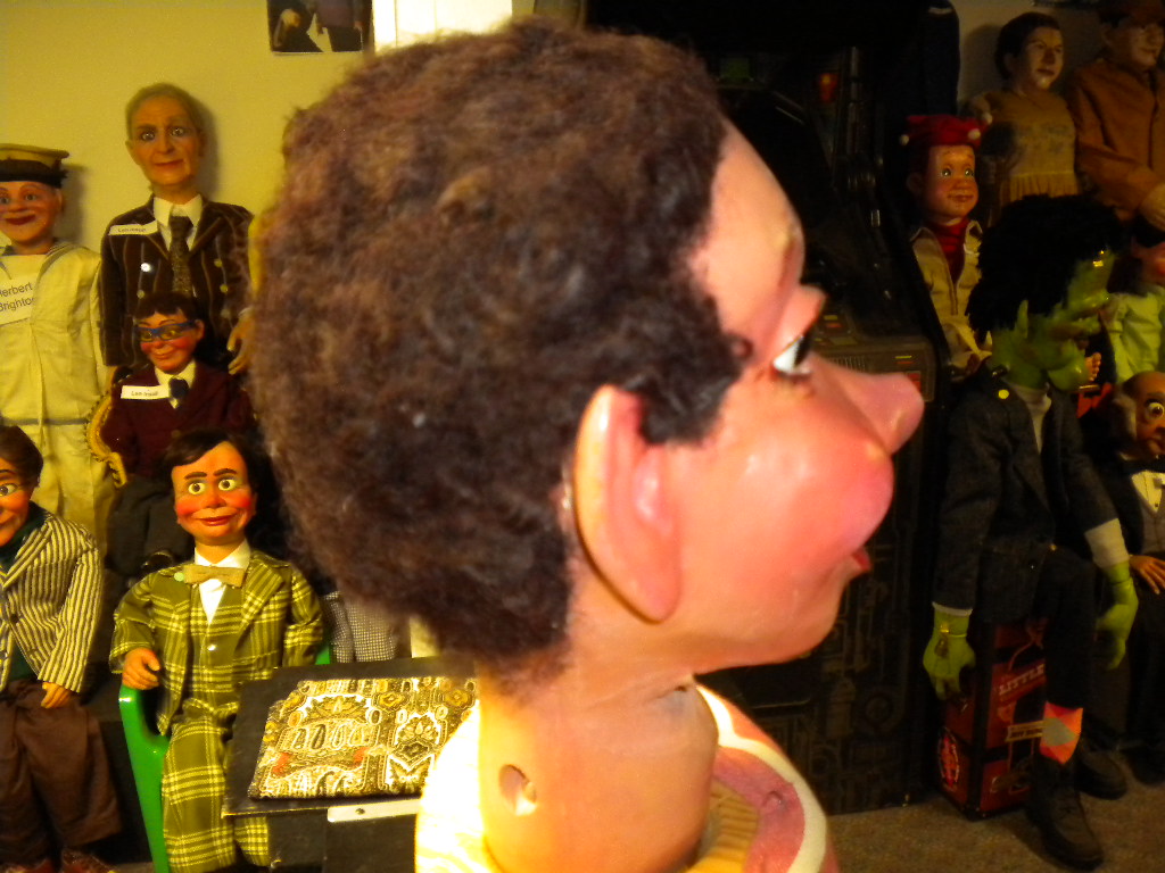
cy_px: 436
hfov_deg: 52.6
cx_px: 582
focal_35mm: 35
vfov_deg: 40.7
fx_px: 1178
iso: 400
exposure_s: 1/30
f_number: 3.1
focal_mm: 6.3
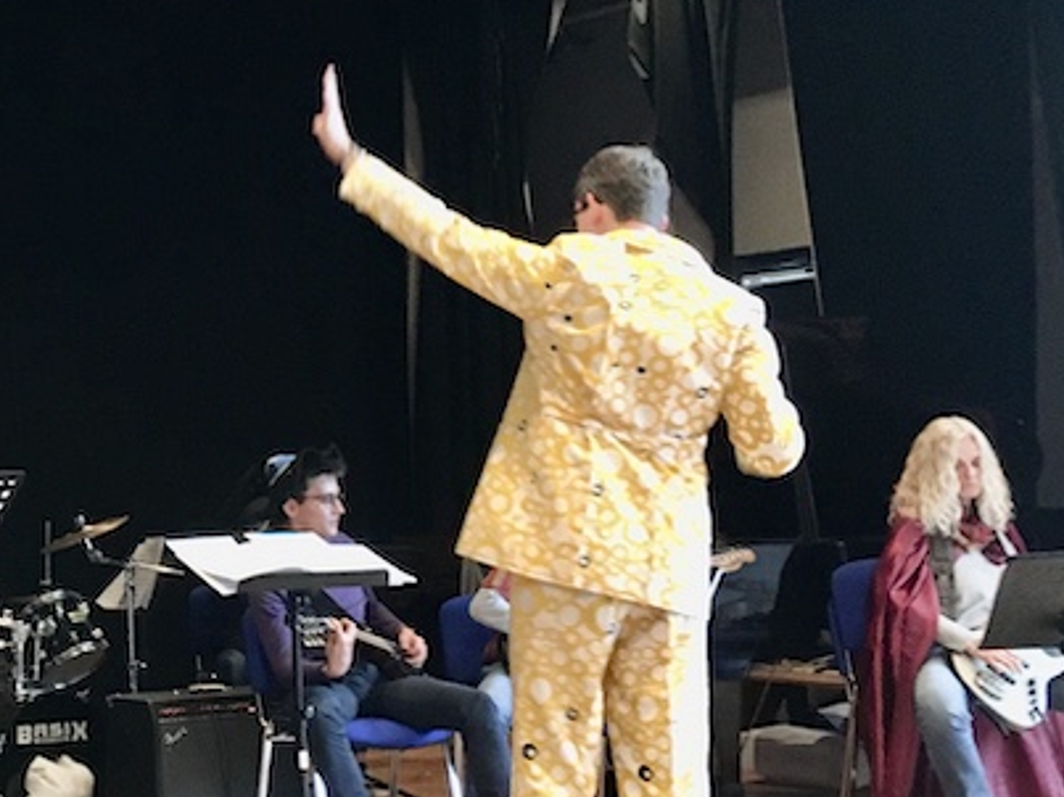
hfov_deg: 24.9
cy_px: 317
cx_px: -143
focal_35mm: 72
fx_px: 2212
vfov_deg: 20.4
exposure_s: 1/17
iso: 200
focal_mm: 4.15
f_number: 2.2
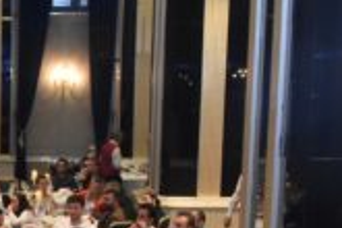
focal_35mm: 126
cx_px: -145
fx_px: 1197
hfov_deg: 15.2
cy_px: 348
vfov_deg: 10.5
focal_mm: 18
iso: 3200
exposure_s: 1/60
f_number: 4
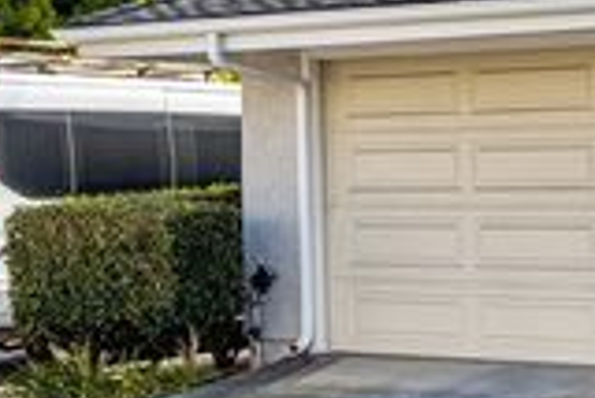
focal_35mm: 80
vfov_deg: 17.1
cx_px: 814
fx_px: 1316
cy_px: 121
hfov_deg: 22.3
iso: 100
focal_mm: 25.5
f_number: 16
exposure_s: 1/100
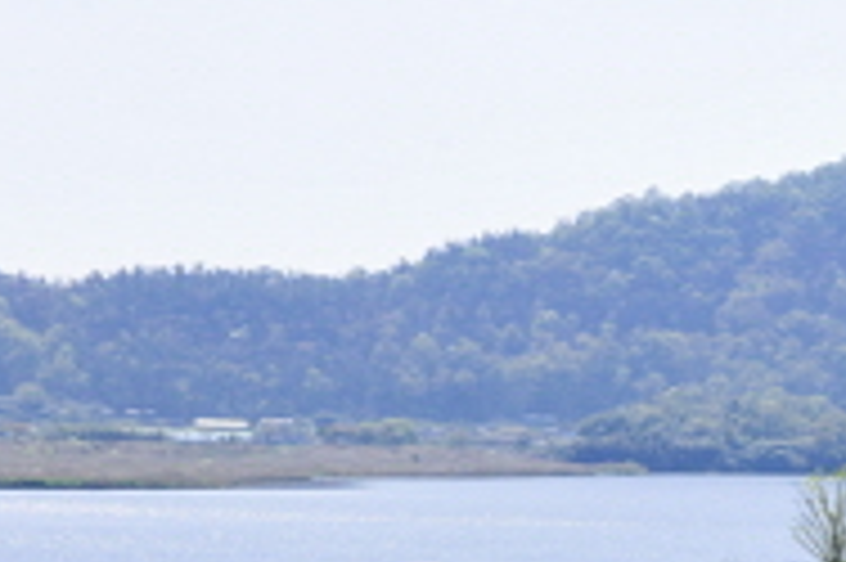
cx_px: 1458
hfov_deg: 10.8
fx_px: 4203
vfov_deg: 7.5
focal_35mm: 179
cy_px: 865
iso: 400
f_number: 10
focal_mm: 48
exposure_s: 1/640
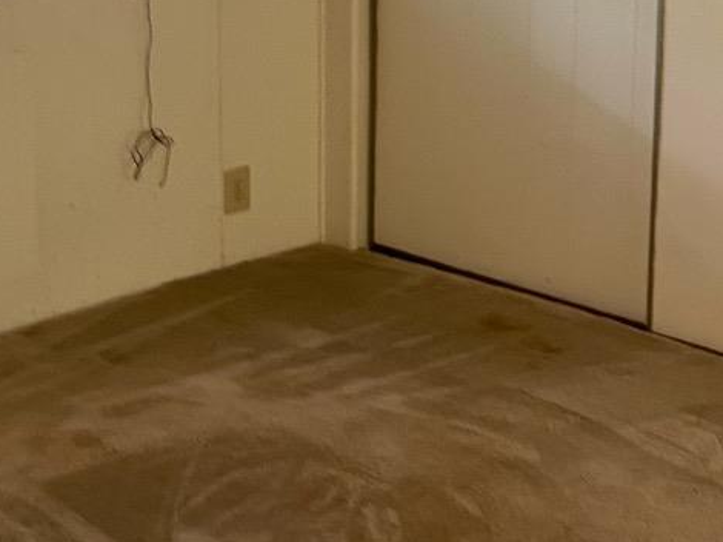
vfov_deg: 17.4
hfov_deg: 22.0
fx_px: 1733
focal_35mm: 83
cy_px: 21
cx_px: 848
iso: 100
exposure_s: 1/60
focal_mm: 4.25
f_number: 1.8
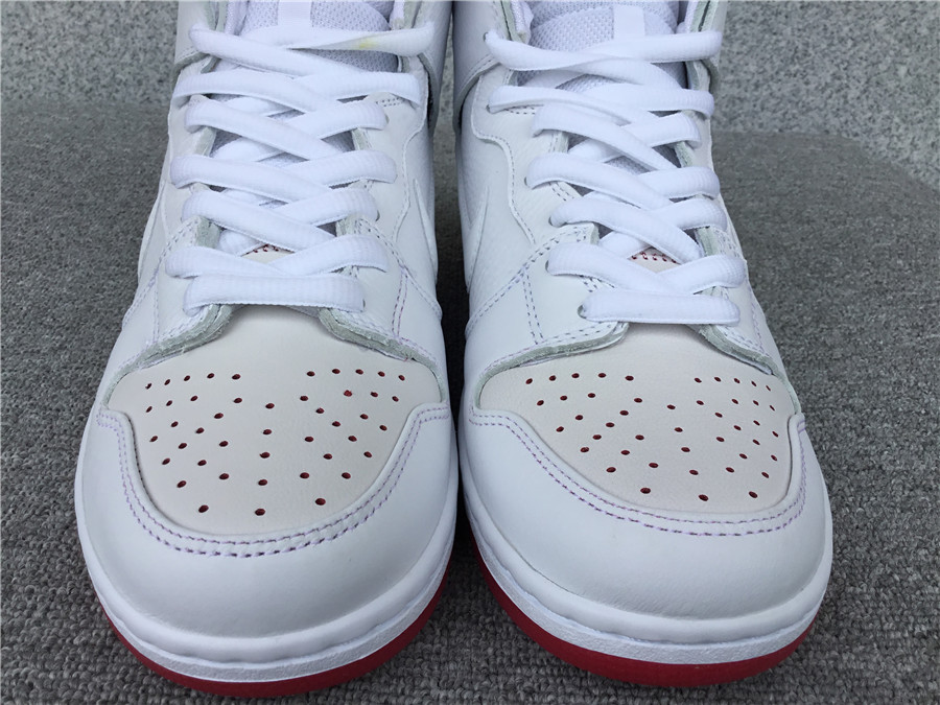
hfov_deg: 58.4
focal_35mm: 31
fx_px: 842
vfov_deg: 45.4
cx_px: 470
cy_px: 352
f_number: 2.4
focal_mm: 3.3
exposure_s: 1/416
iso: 25
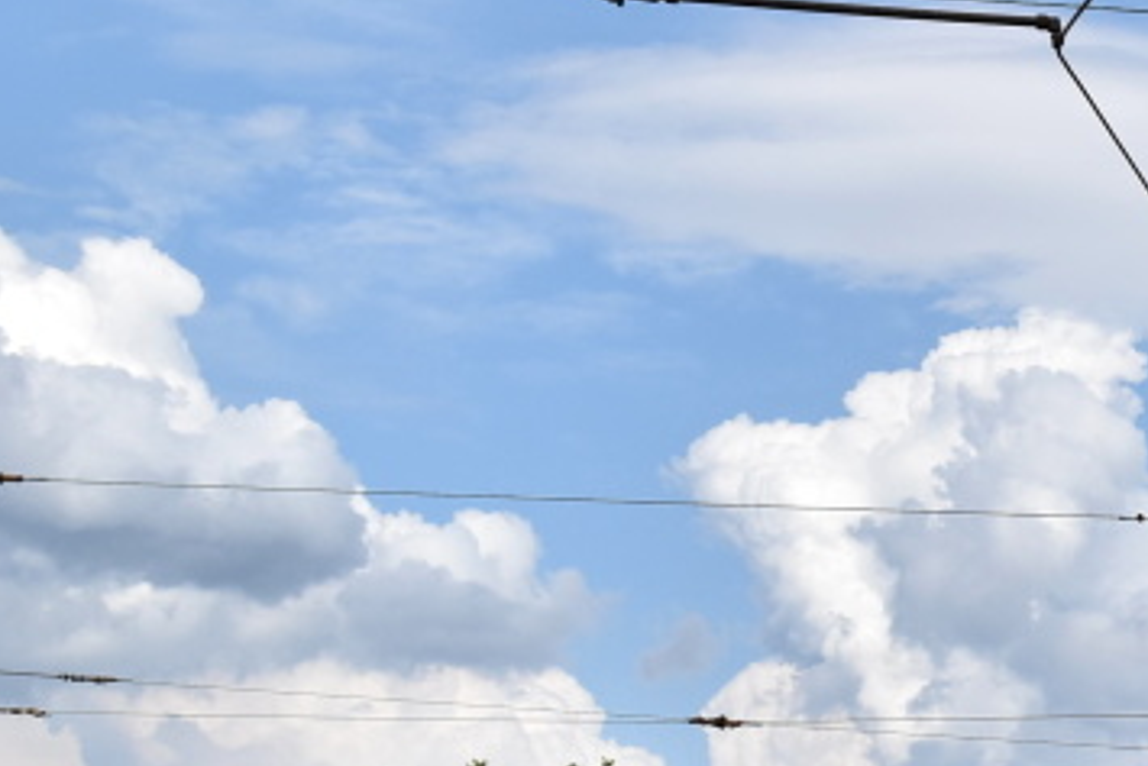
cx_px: 1643
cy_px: 835
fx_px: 3860
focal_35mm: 121
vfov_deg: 11.2
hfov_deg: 15.8
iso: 200
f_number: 11
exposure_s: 1/500
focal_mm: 28
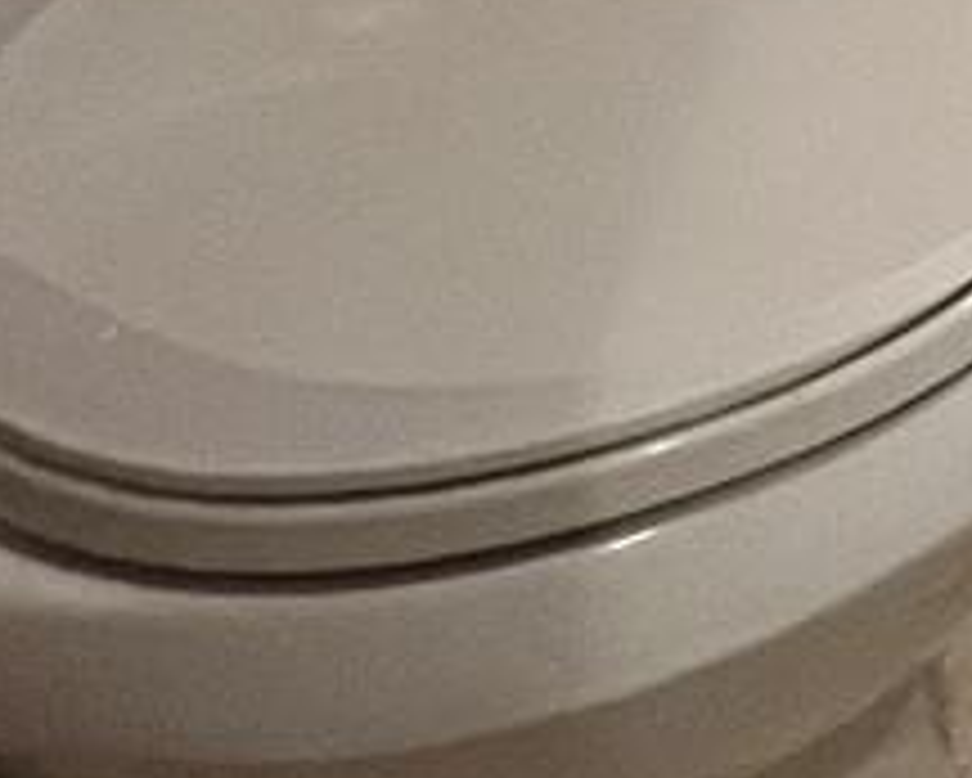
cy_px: -1682
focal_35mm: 94
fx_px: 2705
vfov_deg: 10.4
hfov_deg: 15.4
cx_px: 2061
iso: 200
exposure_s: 1/60
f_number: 1.8
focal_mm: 1.57
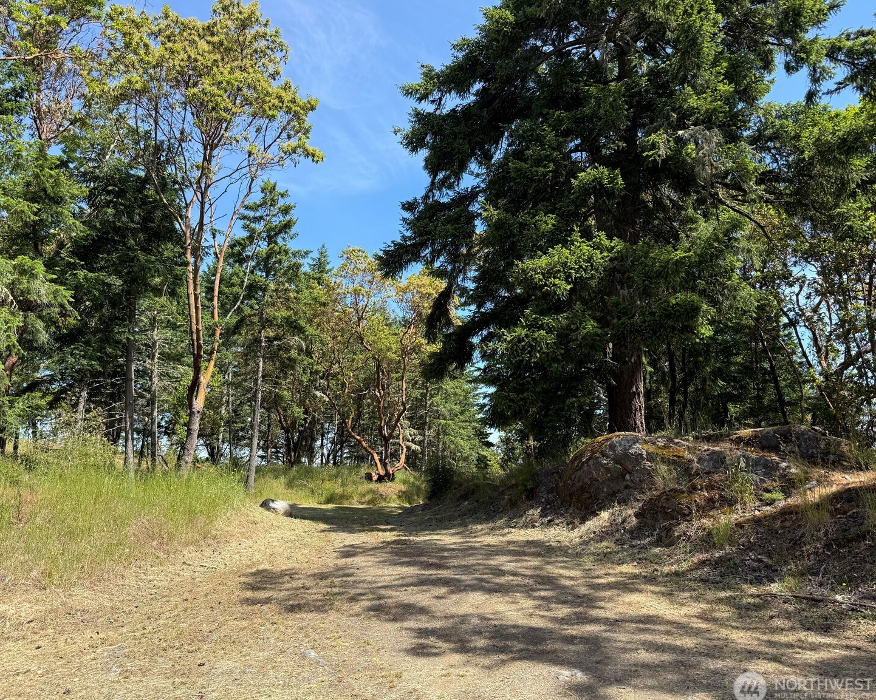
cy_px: 348
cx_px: 405
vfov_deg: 54.9
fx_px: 674
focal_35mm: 26
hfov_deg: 66.0
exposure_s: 1/1493
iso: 80
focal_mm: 6.76
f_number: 1.78
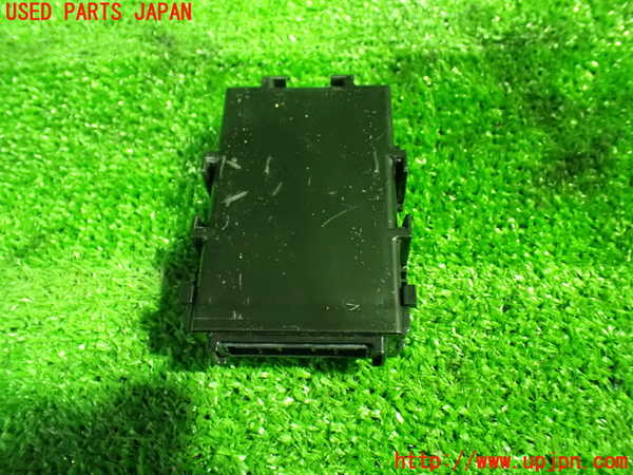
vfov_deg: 46.8
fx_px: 549
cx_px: 316
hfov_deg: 60.0
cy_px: 238
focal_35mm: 30
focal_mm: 5.4
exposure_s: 1/25
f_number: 2.3
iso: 1600
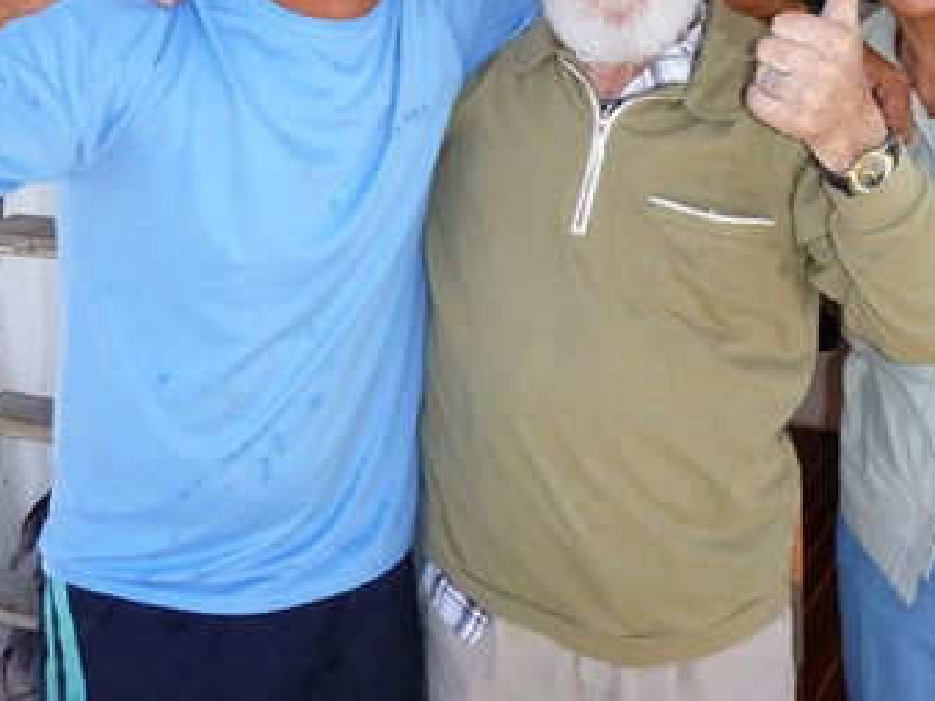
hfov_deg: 36.6
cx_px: 585
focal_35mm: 52
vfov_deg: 27.2
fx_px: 1404
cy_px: 94
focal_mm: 4.9
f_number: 3.3
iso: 100
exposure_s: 1/250
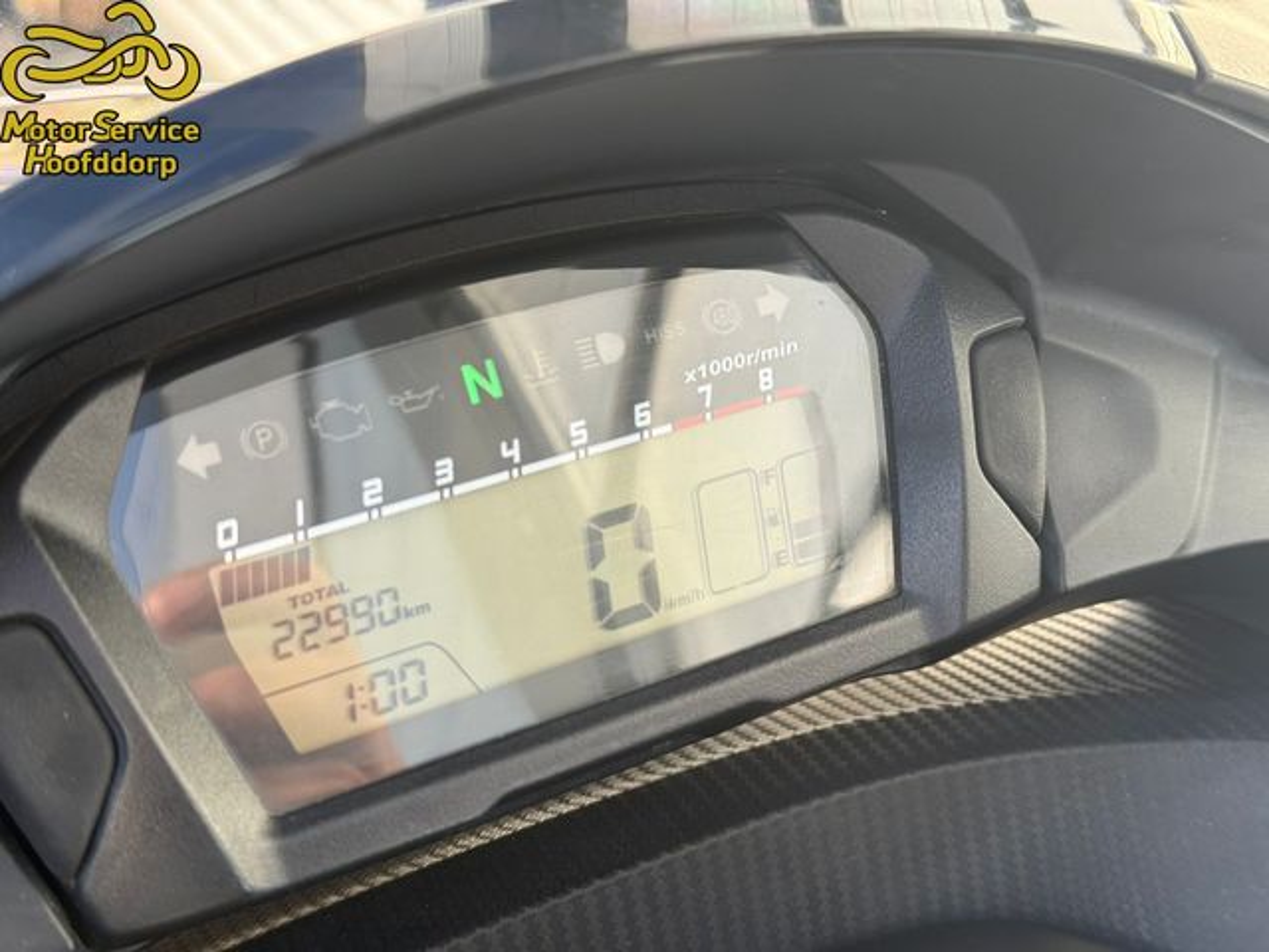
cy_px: 476
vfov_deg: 30.3
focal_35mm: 48
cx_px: 634
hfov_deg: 39.7
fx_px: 1760
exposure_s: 1/669
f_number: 1.78
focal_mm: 6.76
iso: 100
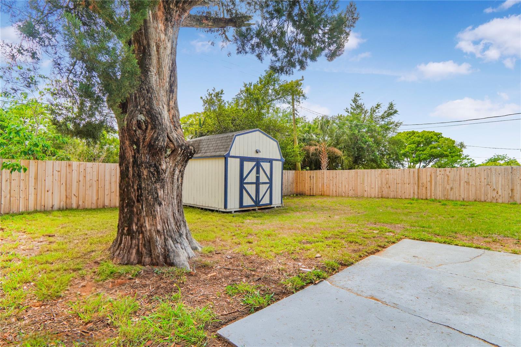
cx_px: 260
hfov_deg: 90.0
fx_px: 260
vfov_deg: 67.4
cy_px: 174
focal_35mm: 18
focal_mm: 12
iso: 100
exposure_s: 1/200
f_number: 5
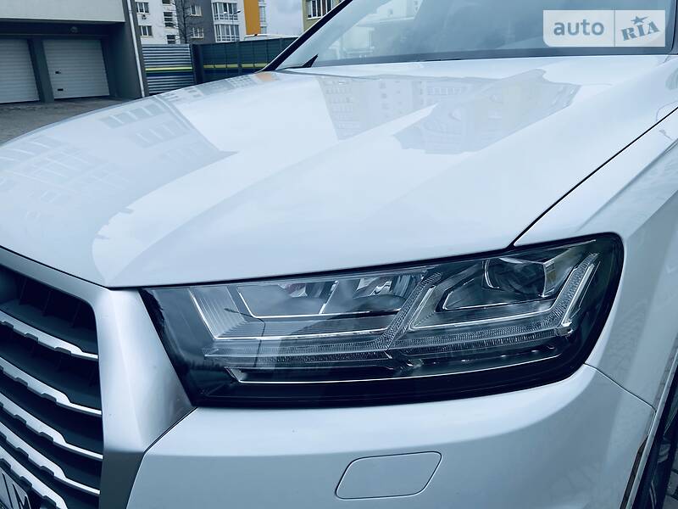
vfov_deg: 53.1
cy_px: 254
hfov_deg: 67.3
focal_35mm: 26
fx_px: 509
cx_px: 339
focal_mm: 4.2
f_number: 1.8
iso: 32
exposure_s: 1/1115
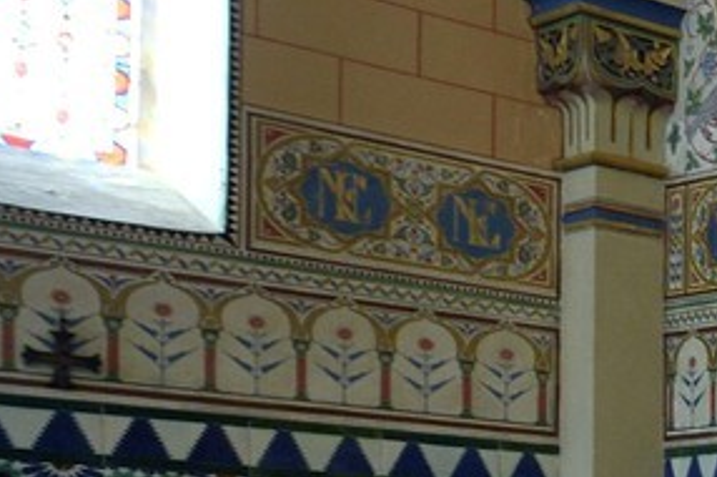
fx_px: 1671
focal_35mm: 84
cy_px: 650
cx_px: 1815
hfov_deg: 14.1
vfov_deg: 15.3
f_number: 7.1
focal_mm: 15
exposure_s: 1/8
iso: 640
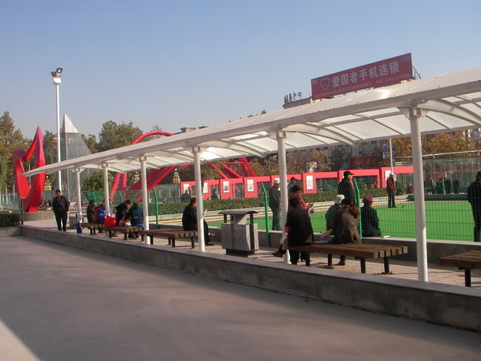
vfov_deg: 37.7
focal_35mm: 38
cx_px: 240
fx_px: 528
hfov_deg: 49.0
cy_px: 180
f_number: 6.6
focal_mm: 6.3
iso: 50
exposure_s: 1/242
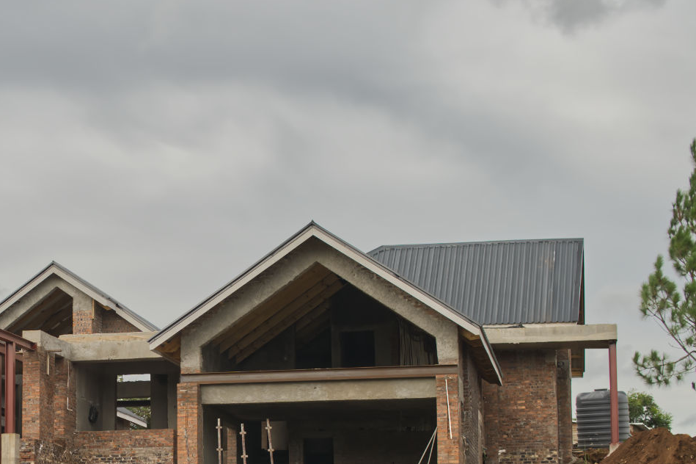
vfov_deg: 14.9
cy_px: 403
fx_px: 1759
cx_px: 103
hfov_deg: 22.0
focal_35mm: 91
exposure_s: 1/200
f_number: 4.5
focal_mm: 30
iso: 100
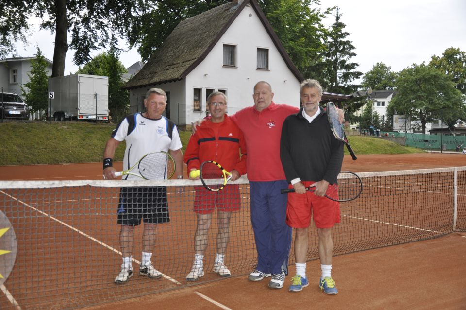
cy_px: 155
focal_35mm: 38
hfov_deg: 51.3
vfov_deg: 35.4
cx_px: 233
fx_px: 485
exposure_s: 1/200
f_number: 4
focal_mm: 25
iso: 360
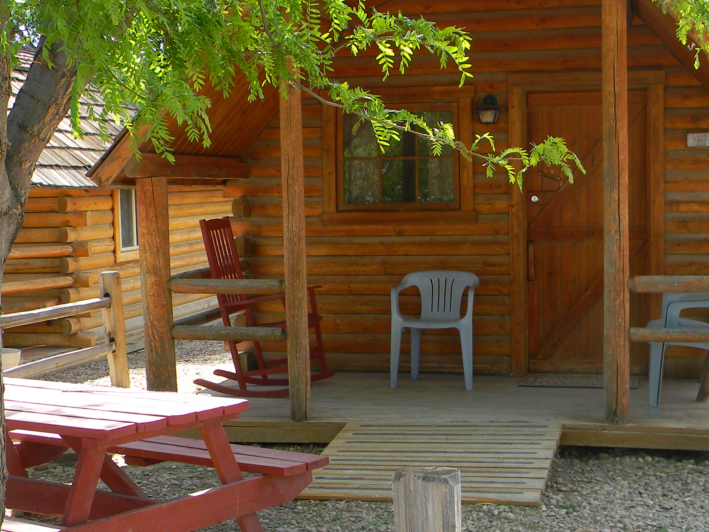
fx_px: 1311
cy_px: 271
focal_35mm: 64
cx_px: 411
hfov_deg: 30.2
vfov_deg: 22.9
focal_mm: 6.4
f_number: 3.7
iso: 80
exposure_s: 1/196
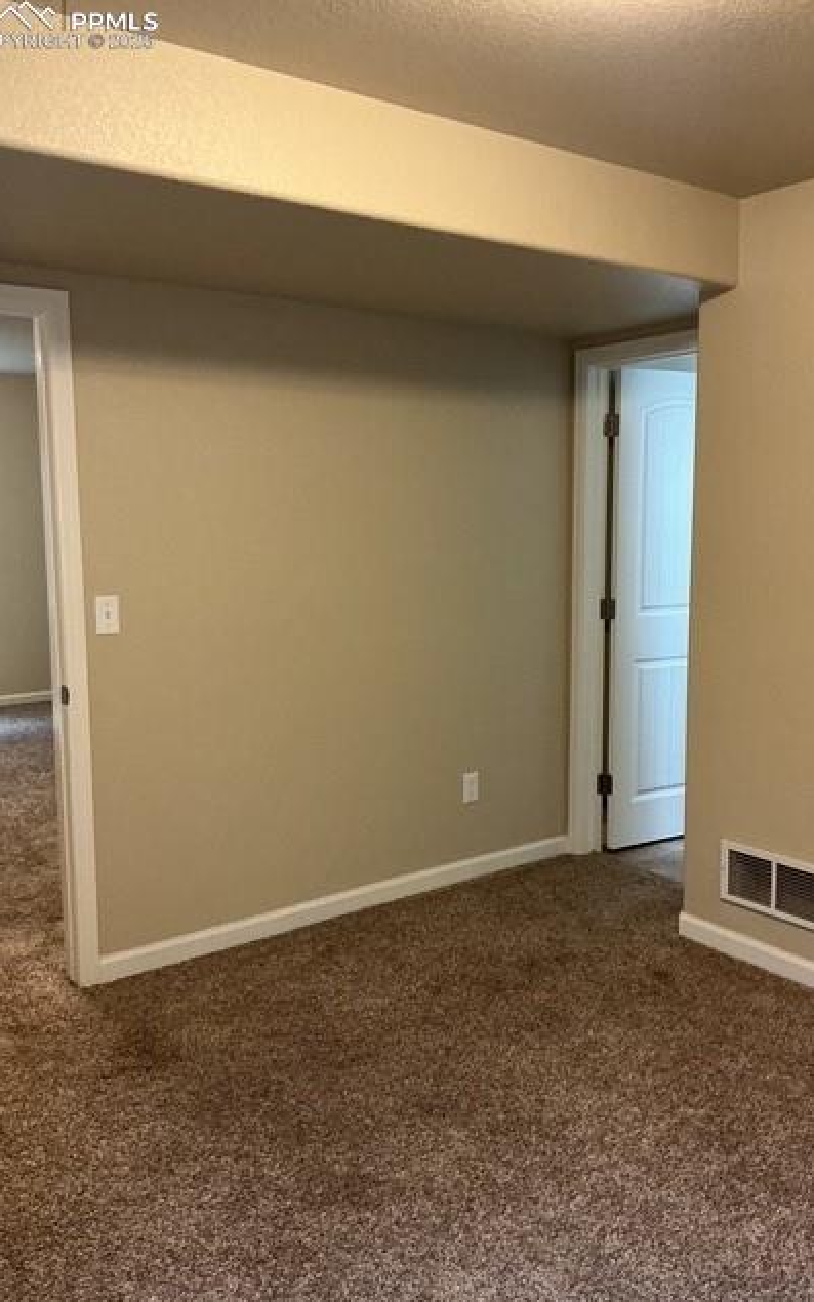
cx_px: 457
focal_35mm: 31
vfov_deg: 61.2
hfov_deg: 40.5
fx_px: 1100
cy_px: 652
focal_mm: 3
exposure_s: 1/60
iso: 160
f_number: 1.8
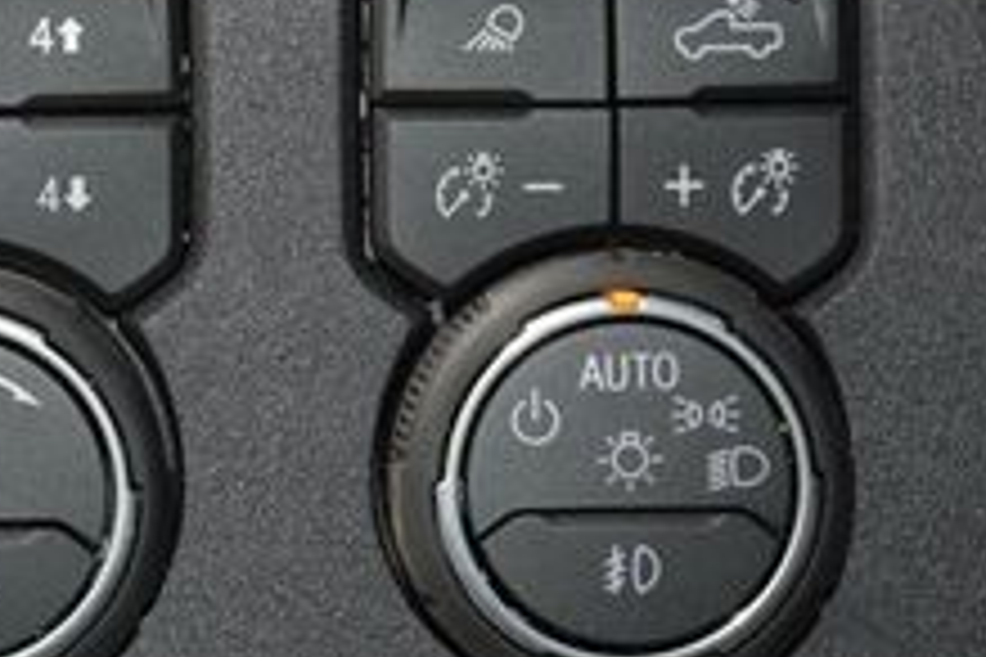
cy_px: 101
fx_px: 8408
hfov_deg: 6.7
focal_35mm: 307
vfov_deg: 4.5
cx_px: -72
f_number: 4.5
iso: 1600
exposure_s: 1/30
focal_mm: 70
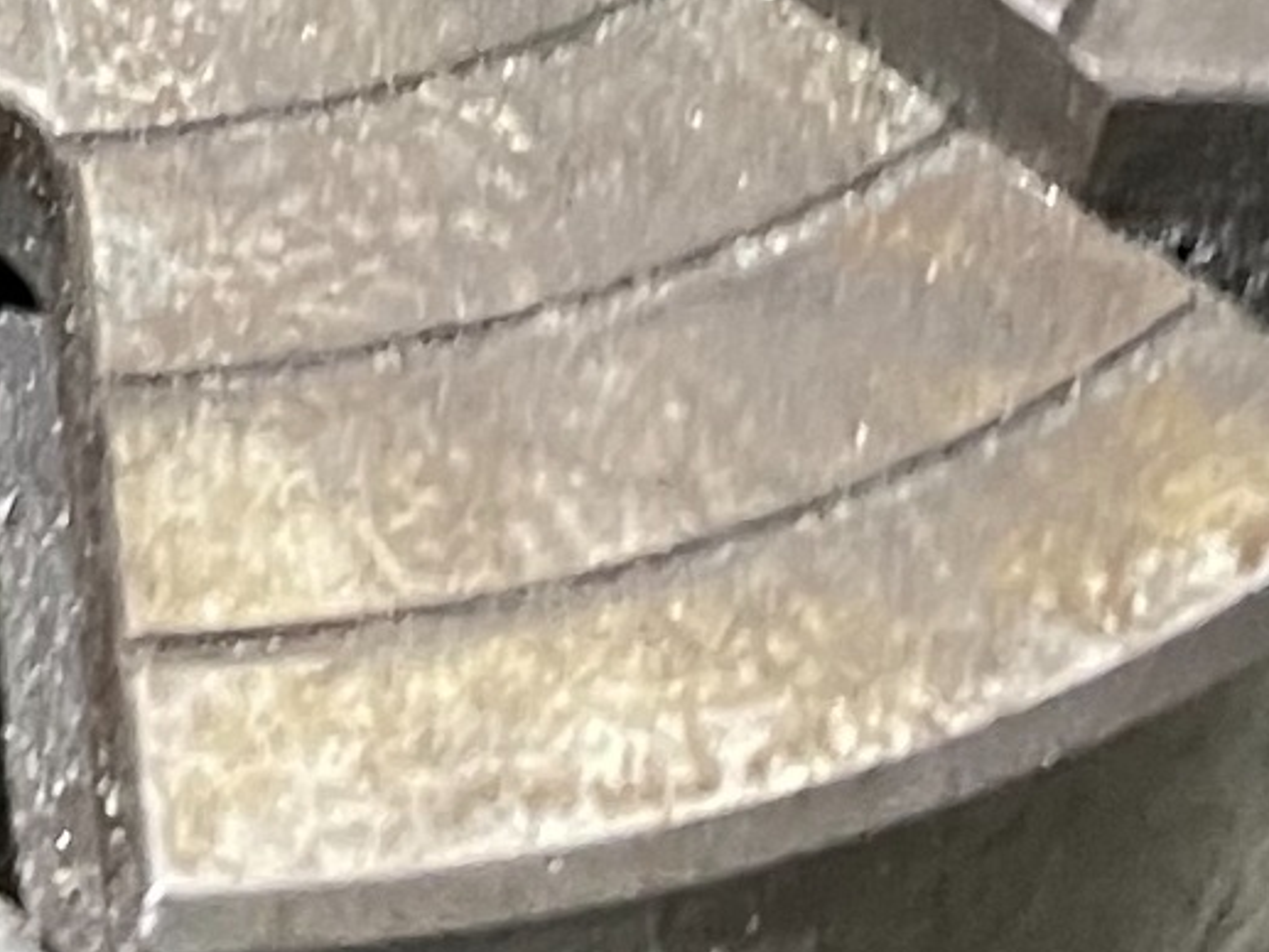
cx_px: -827
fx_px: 6014
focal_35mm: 164
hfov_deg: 11.4
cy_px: -856
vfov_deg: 8.6
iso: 1000
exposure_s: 1/25
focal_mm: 5.1
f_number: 1.6
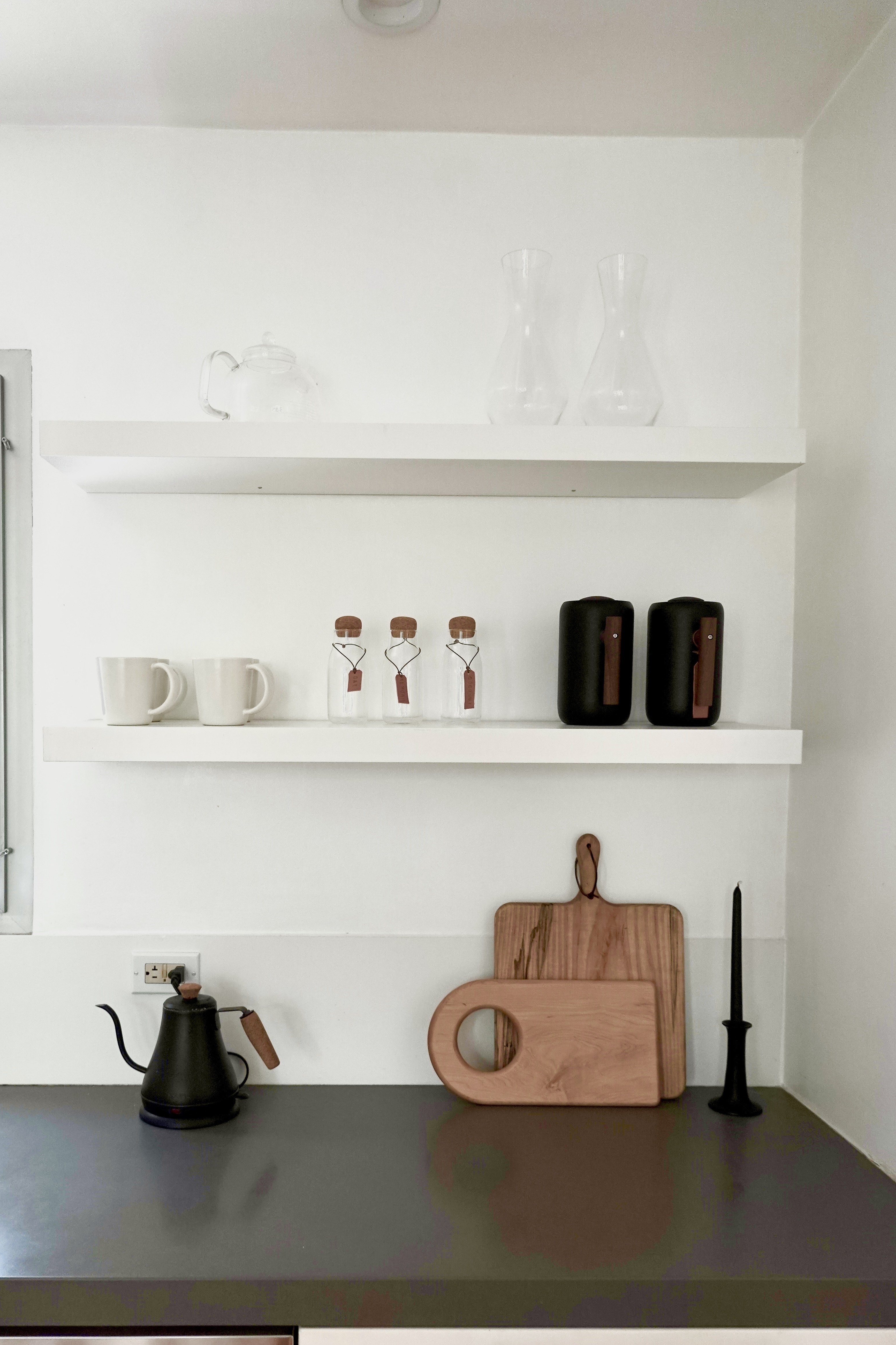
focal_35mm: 28
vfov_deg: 65.1
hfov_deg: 46.2
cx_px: 378
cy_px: 776
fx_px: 1045
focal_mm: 9
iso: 250
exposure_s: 1/60
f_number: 2.8
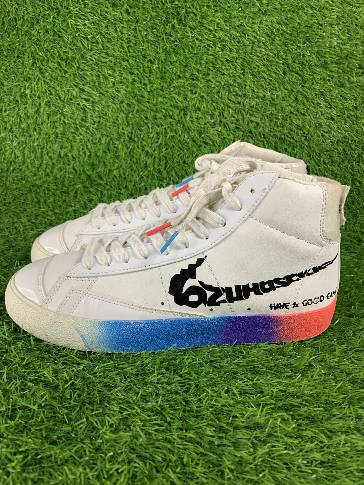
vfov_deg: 67.3
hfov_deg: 53.1
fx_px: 365
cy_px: 242
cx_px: 182
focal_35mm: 26
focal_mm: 4.25
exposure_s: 1/60
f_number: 1.8
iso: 200
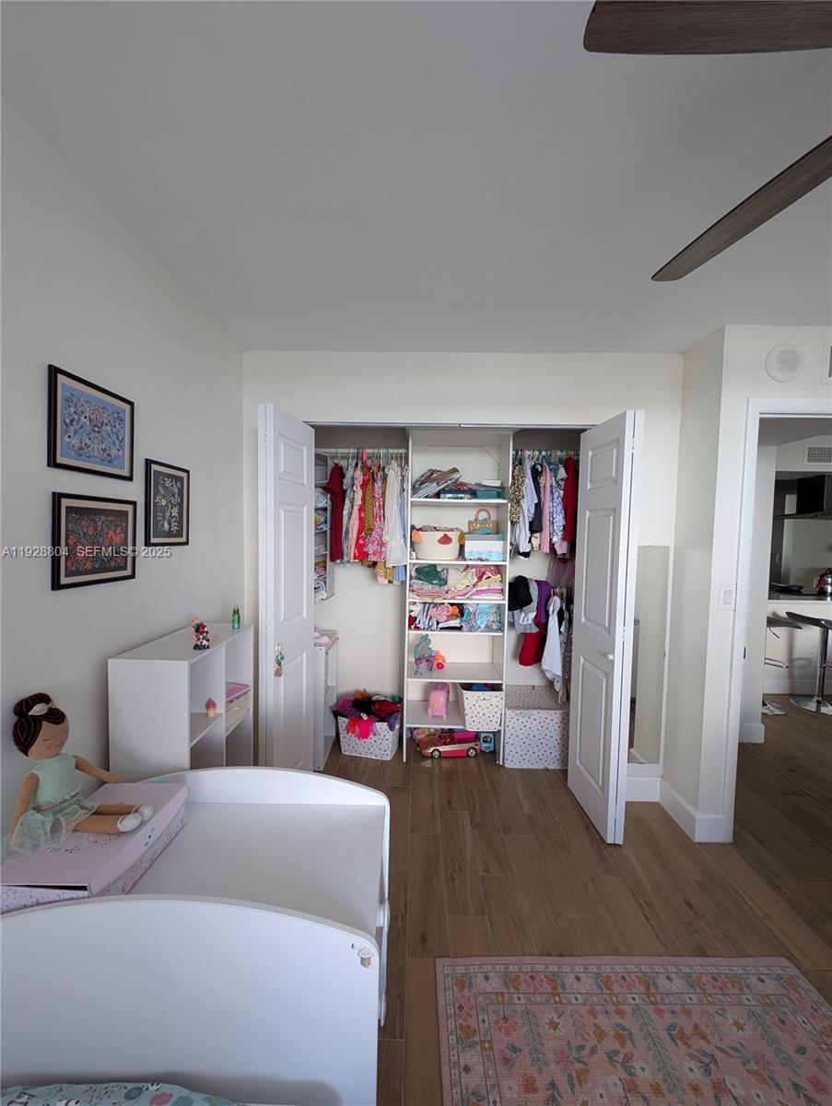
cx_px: 416
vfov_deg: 110.5
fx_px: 384
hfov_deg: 94.6
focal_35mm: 12
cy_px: 553
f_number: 1.95
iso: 40
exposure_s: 1/35.3
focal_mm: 2.23
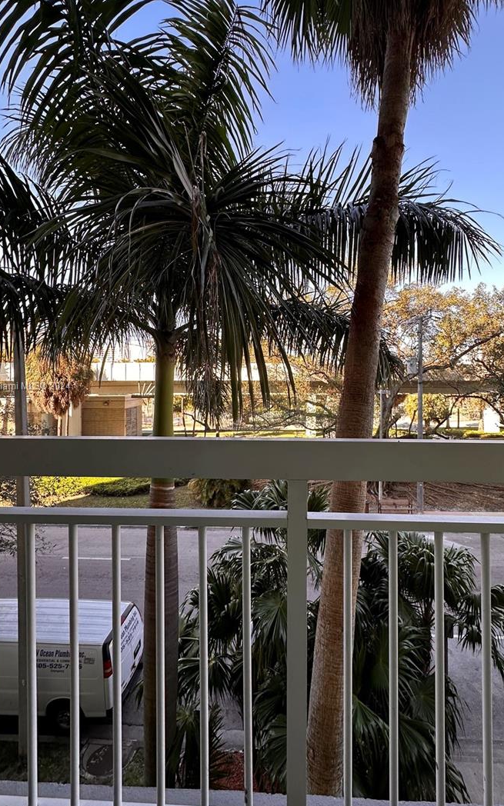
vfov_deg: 94.3
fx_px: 374
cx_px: 276
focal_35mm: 17
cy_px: 387
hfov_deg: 67.8
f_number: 2.2
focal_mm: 2.22
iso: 40
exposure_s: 1/134
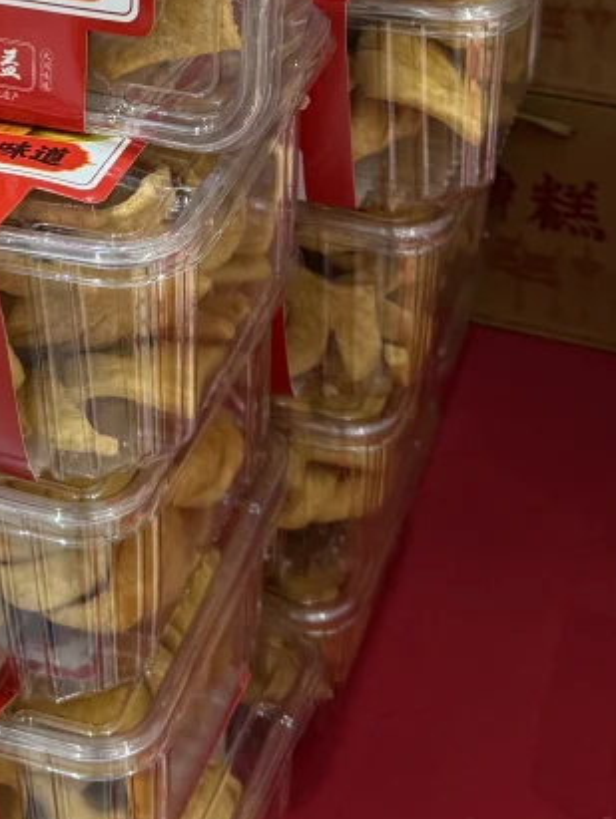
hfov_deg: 17.2
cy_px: -251
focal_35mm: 84
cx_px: -8
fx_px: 1990
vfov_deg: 21.1
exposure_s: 1/100
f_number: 1.78
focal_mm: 6.76
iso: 125
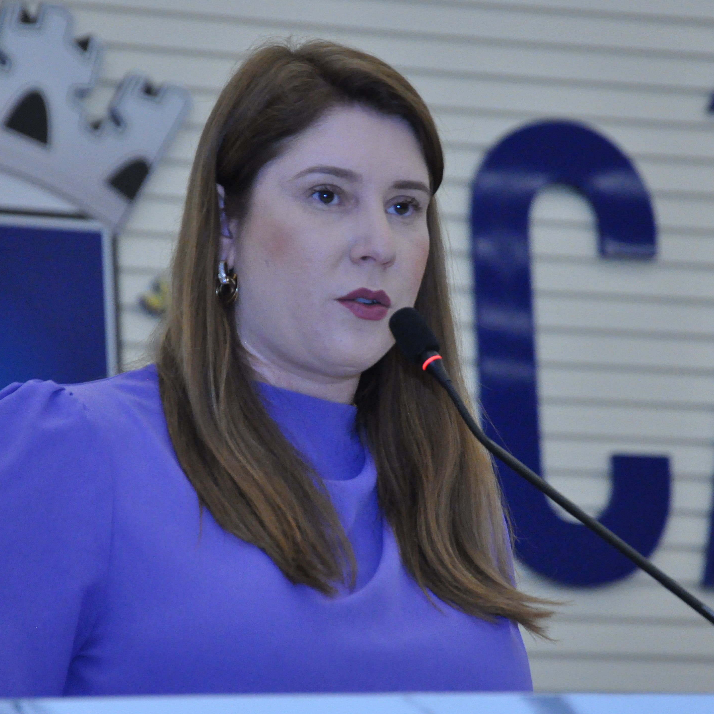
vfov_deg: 8.7
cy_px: 357
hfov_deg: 8.7
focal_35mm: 202
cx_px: 352
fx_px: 4705
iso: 3200
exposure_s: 1/160
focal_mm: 105
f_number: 6.3
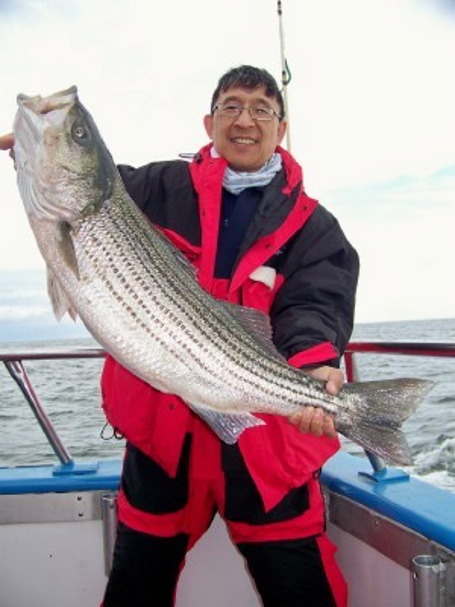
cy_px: 304
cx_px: 228
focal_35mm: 36
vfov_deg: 51.4
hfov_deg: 39.7
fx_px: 631
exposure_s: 1/400
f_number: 2.8
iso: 64
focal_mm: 5.85
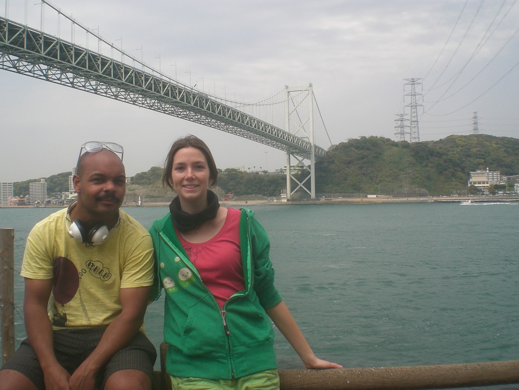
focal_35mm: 38
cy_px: 195
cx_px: 260
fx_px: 570
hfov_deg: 49.0
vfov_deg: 37.7
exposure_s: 1/400
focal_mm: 6.3
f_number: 4.4
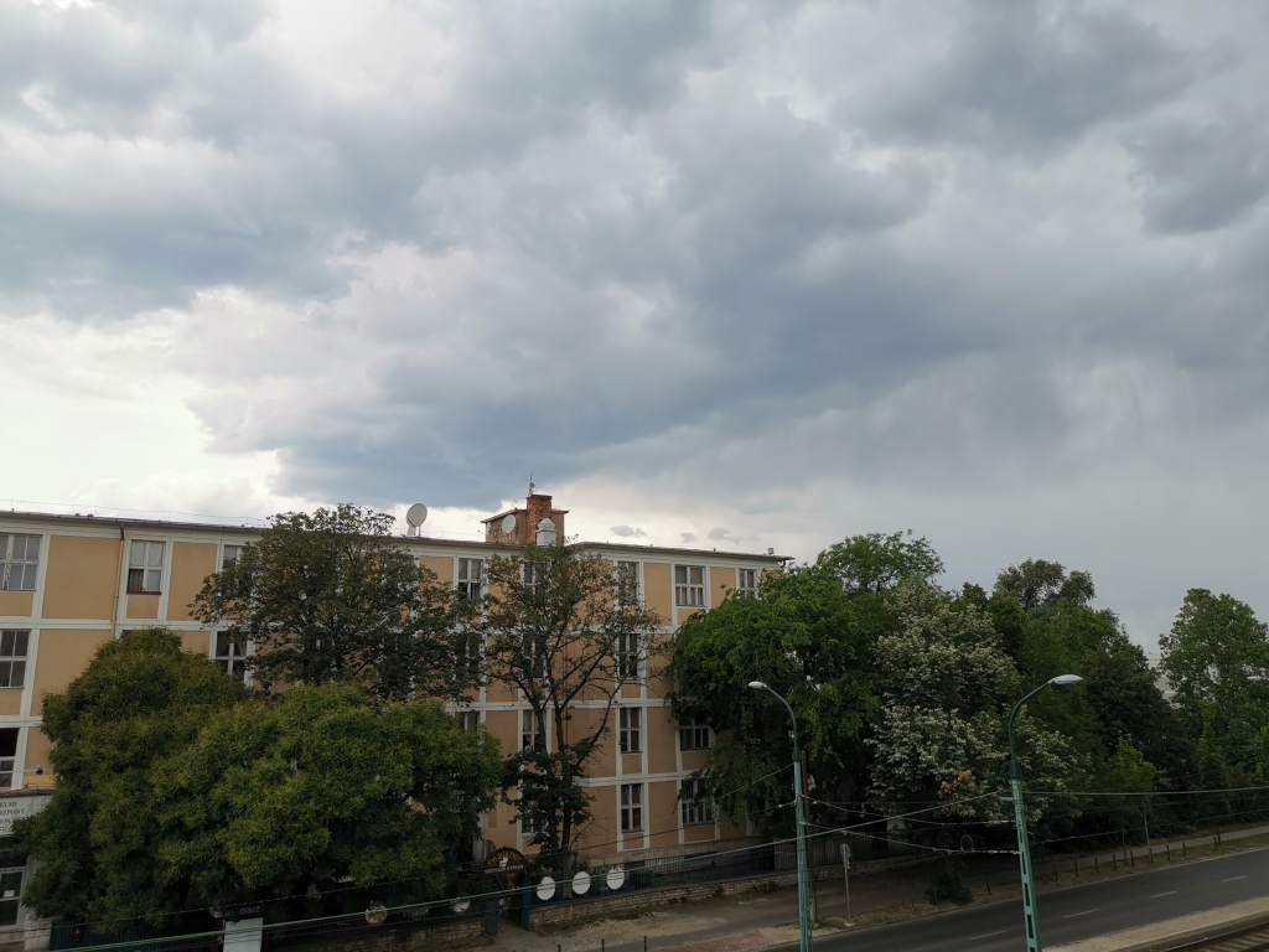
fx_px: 990
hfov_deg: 65.3
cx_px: 634
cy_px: 476
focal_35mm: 27
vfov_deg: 51.4
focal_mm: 5.58
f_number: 1.8
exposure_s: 1/1873
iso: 50
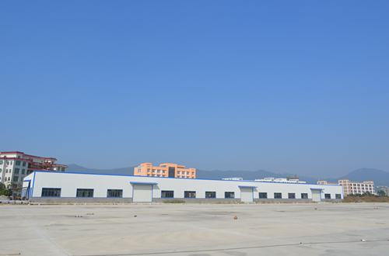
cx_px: 194
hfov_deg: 67.5
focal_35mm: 27
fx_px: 291
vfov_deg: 47.6
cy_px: 128
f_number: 9
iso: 100
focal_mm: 18
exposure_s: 1/320
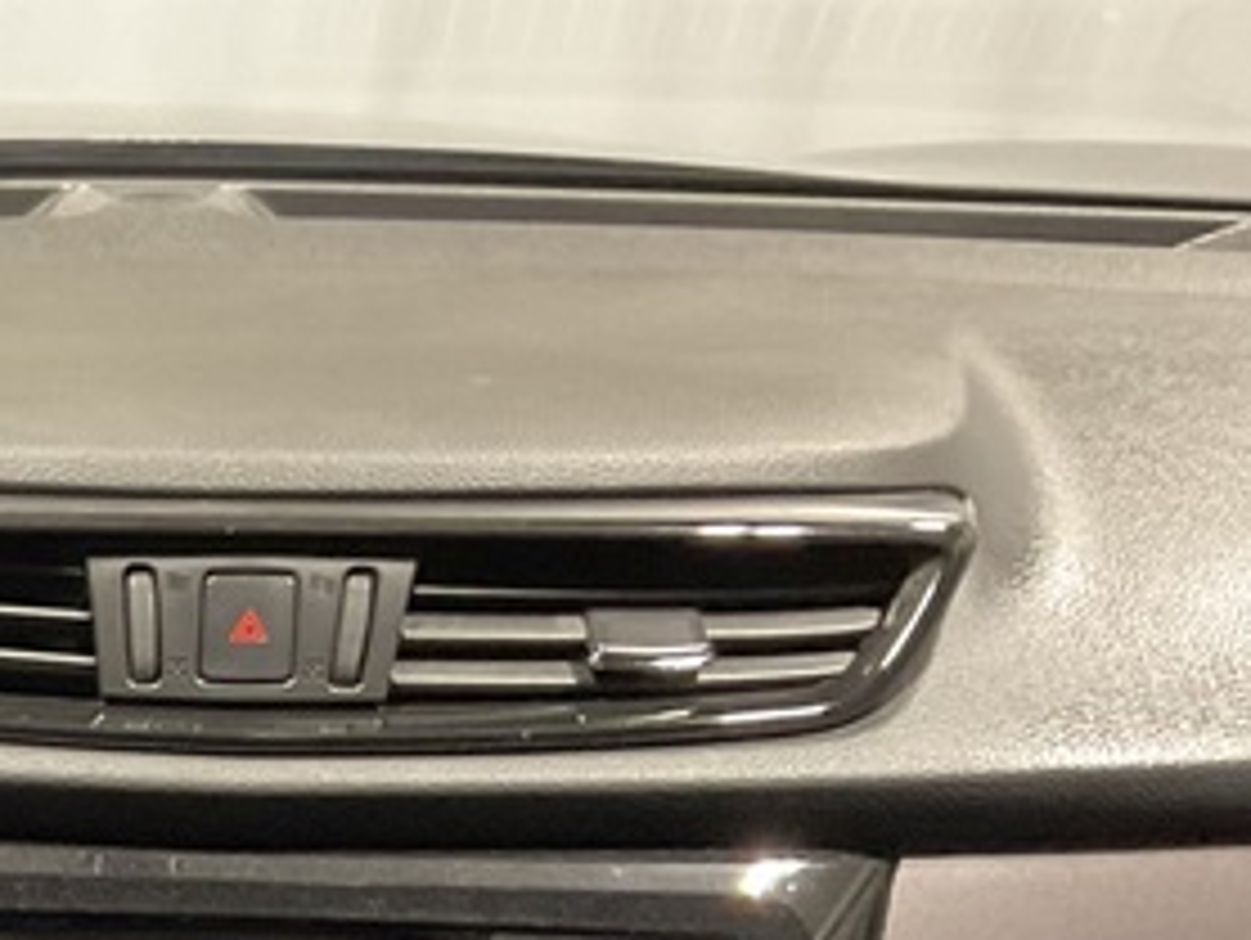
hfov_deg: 17.5
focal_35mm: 100
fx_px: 3617
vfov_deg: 14.0
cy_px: 1367
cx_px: -662
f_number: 1.8
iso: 320
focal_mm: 3
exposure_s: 1/25
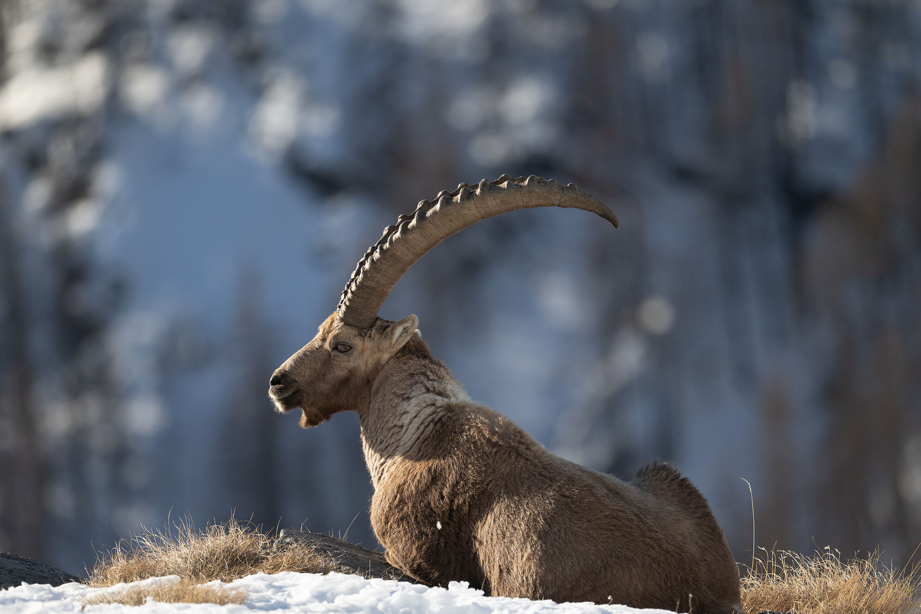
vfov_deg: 2.9
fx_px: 12253
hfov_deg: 4.3
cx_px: 487
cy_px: 358
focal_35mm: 479
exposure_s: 1/3200
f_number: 4.5
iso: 720
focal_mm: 400
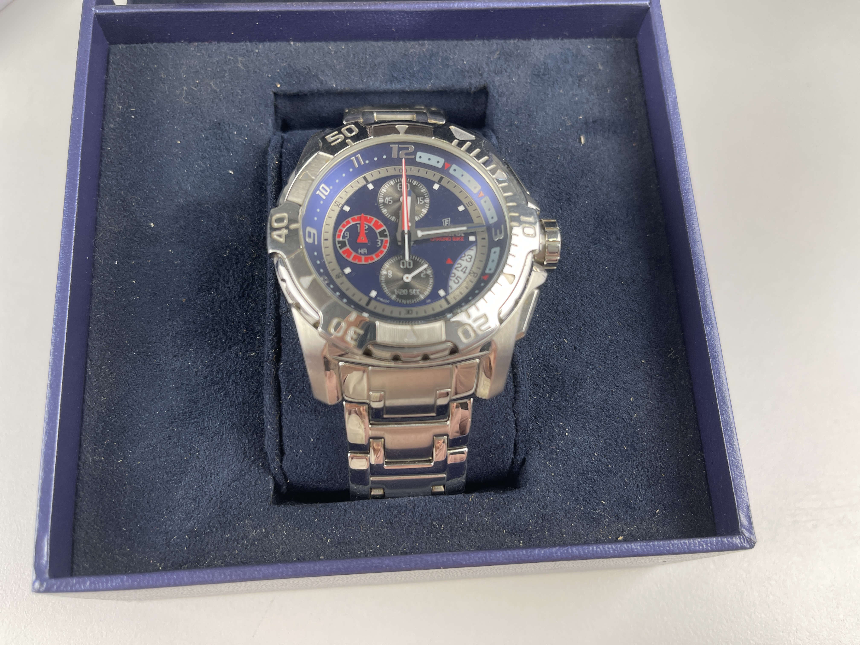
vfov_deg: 54.9
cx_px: 430
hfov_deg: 69.4
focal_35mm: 25
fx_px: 621
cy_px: 322
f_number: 1.6
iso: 64
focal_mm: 5.1
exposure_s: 1/100
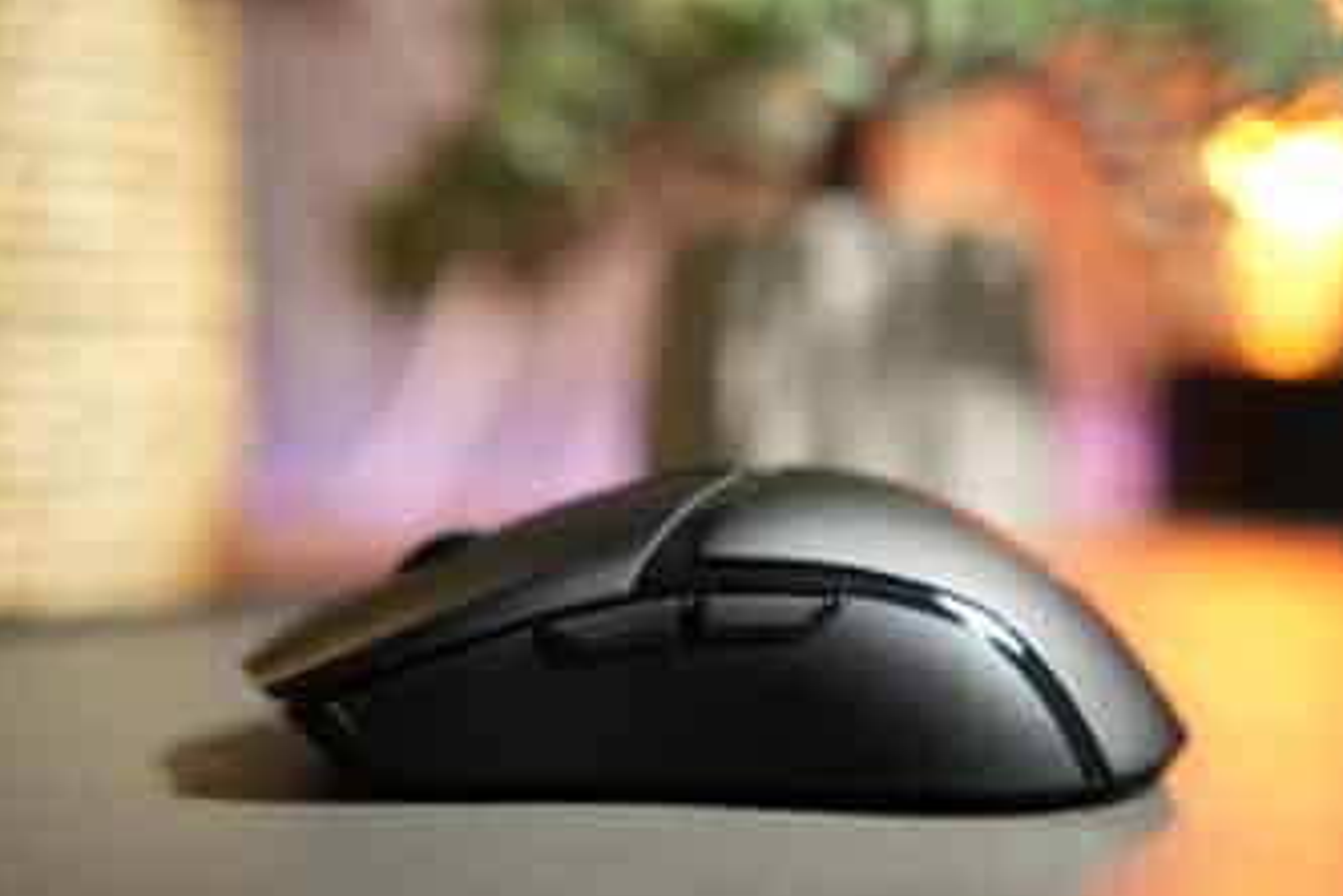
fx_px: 2343
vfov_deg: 21.6
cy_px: 517
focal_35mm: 63
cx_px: 770
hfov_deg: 31.9
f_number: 2.8
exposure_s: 1/60
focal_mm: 53.7
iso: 200
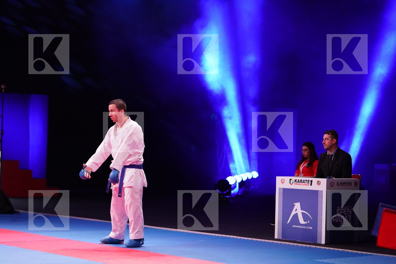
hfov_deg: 22.9
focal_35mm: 89
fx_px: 979
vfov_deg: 15.4
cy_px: 132
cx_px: 198
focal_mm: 89
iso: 6400
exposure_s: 1/1000
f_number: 2.8
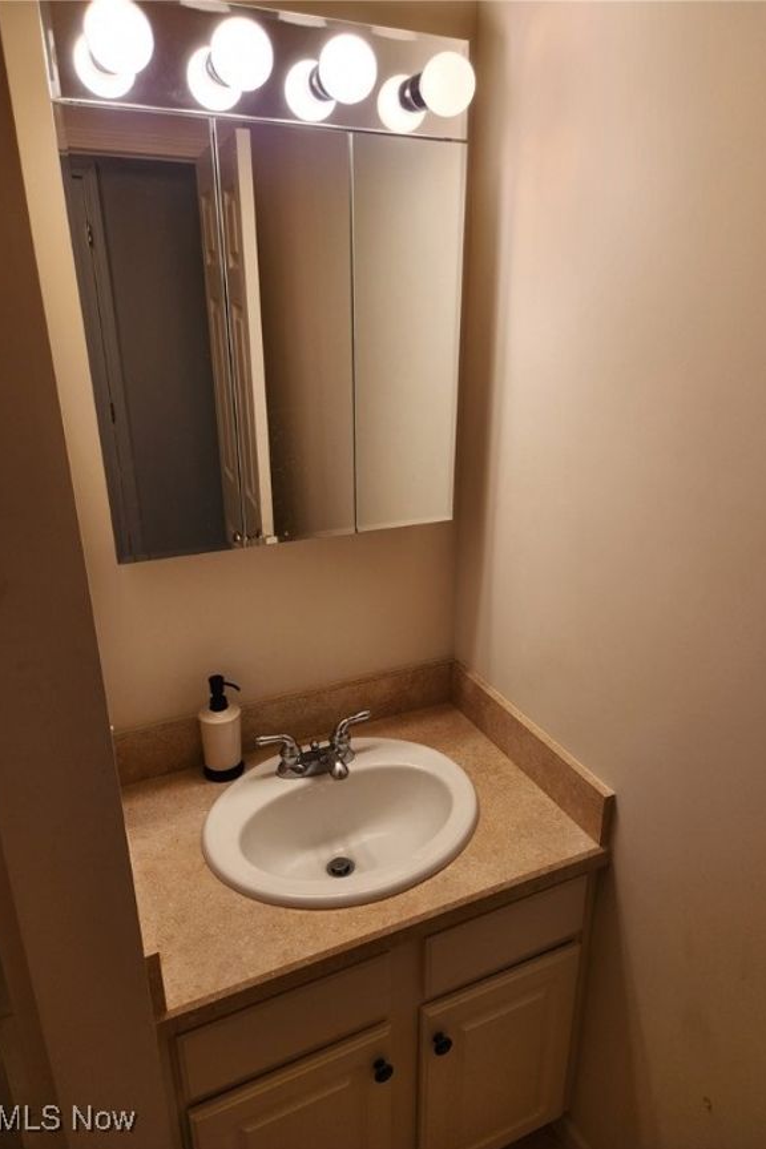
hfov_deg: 53.1
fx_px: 766
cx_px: 419
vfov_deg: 73.7
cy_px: 575
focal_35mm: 24
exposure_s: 1/120
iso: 50
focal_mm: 5.4
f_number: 1.8
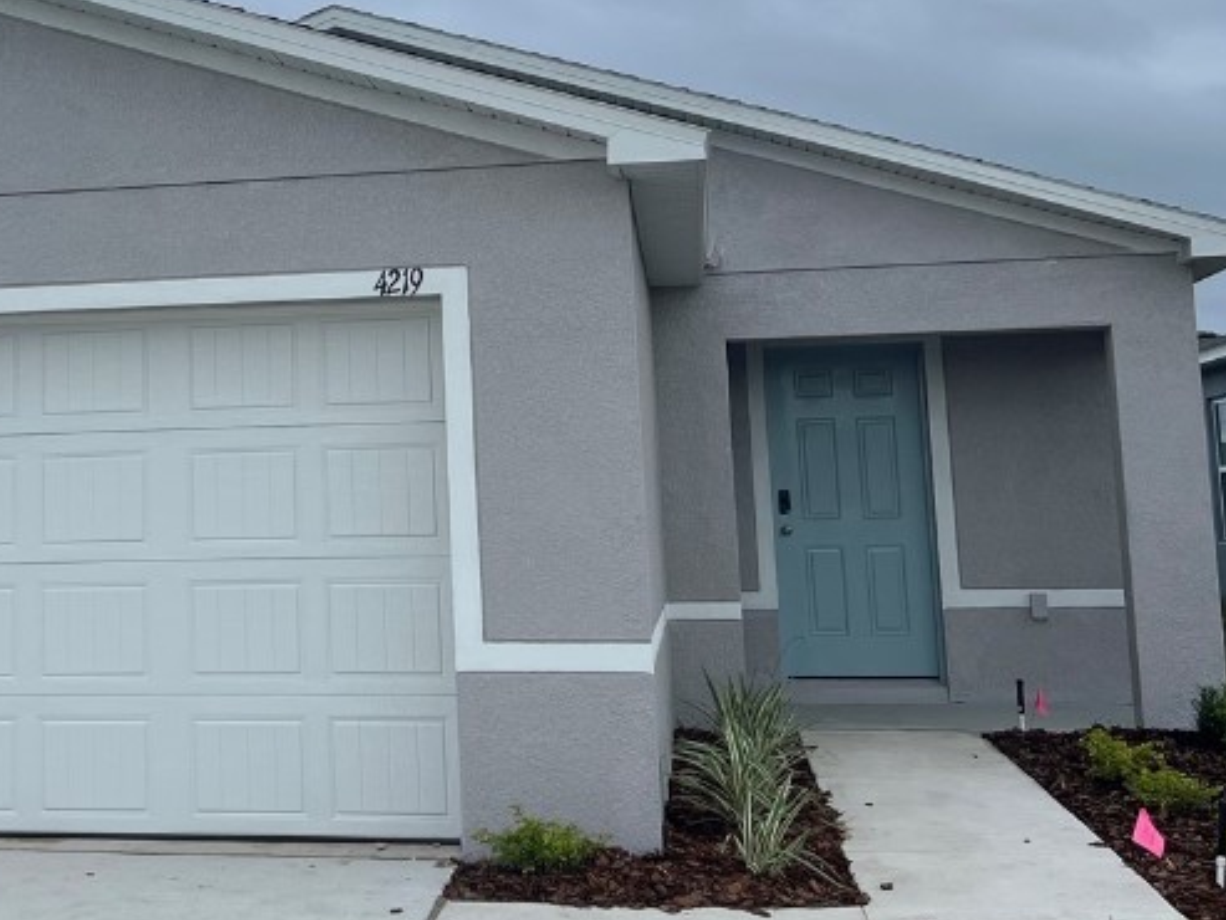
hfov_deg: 34.4
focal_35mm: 54
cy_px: 231
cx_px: 241
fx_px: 1913
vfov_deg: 26.7
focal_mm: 5.7
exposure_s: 1/2083
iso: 50
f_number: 1.5
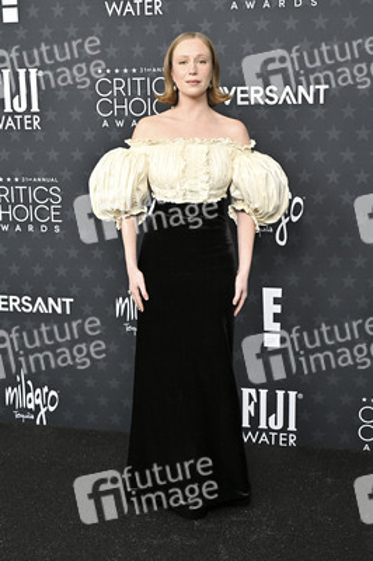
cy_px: 280
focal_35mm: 40
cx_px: 186
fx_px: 623
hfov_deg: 33.3
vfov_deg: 48.5
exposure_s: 1/320
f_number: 5.6
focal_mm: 40
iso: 1250
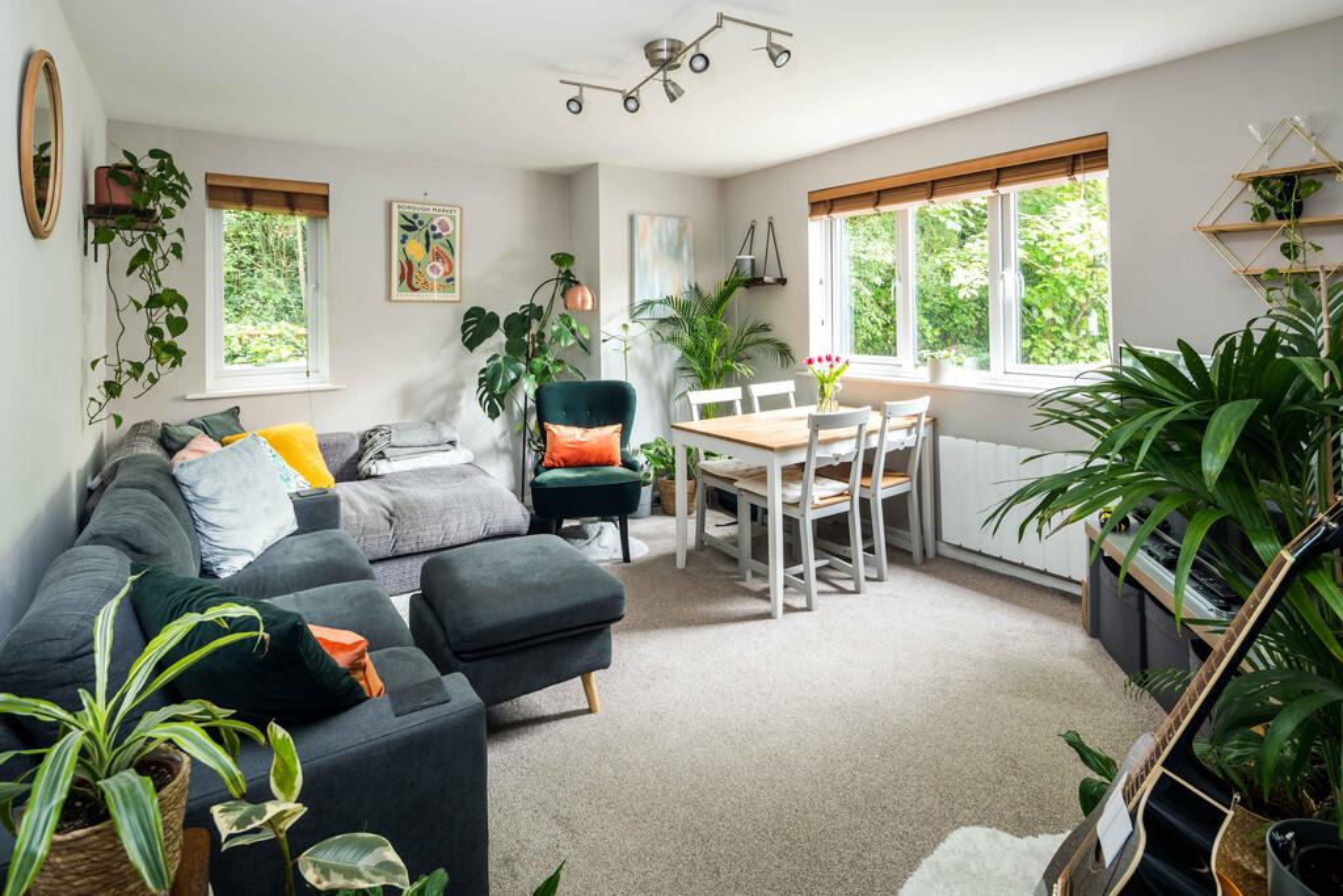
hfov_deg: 93.3
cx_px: 672
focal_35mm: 17
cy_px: 448
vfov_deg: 70.5
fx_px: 634
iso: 250
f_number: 8
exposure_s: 1/2
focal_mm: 17
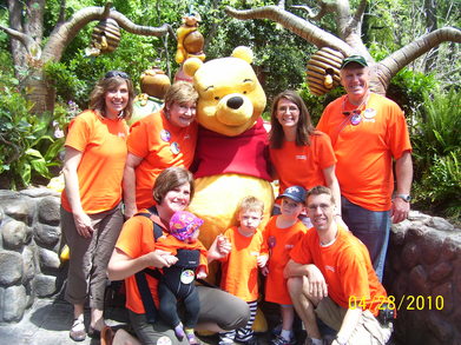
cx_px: 230
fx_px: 453
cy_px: 172
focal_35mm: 34
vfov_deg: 41.8
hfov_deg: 54.0
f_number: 2.7
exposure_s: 1/250
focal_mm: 5.6
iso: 80
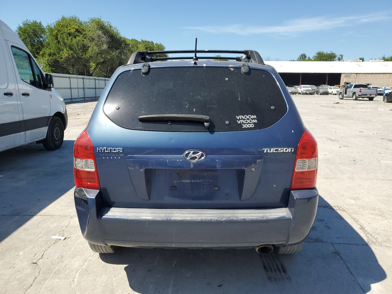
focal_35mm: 26
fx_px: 294
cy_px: 147
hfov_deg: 67.3
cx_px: 196
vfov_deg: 53.1
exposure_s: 1/2500
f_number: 1.5
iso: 50
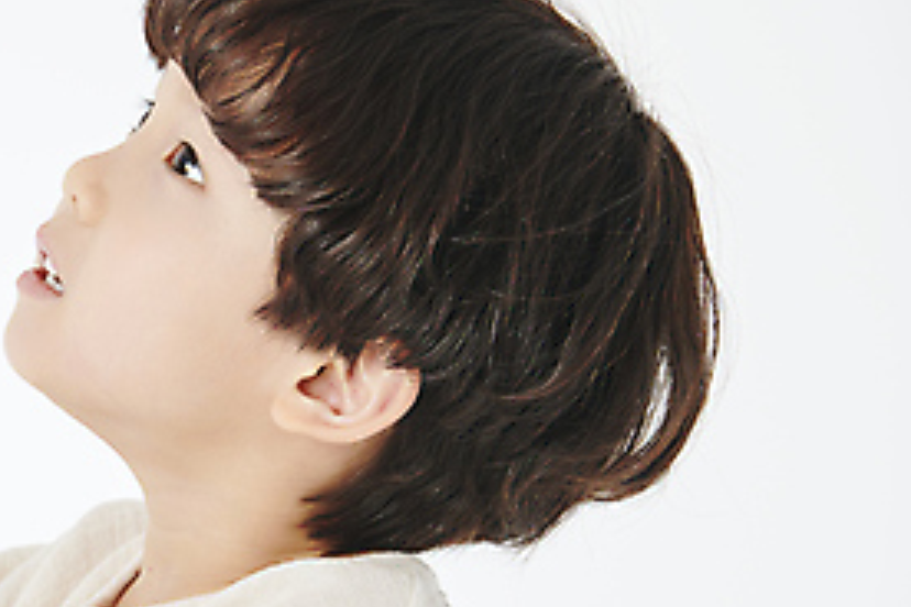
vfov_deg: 3.4
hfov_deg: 5.1
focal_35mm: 402
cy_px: 360
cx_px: -63
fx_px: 10172
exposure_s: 1/125
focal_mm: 185
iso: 160
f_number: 8
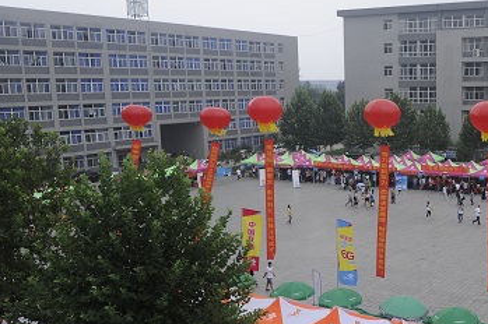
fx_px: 596
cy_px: 188
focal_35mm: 44
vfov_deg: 30.4
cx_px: 434
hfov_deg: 41.2
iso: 320
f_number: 6.3
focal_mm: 24
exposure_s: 1/80
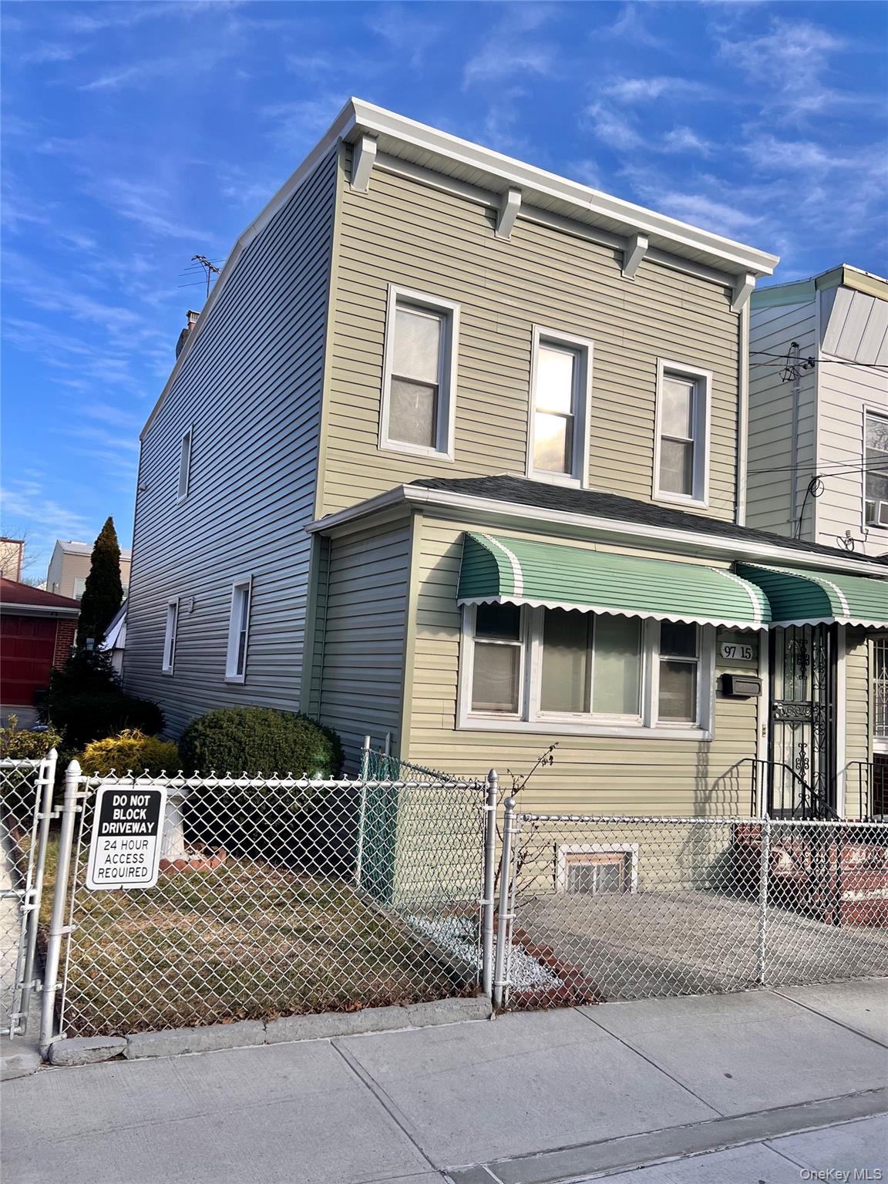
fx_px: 889
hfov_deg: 53.1
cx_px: 444
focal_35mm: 26
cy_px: 592
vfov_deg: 67.3
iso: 50
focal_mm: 5.7
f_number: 1.5
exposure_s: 1/2994
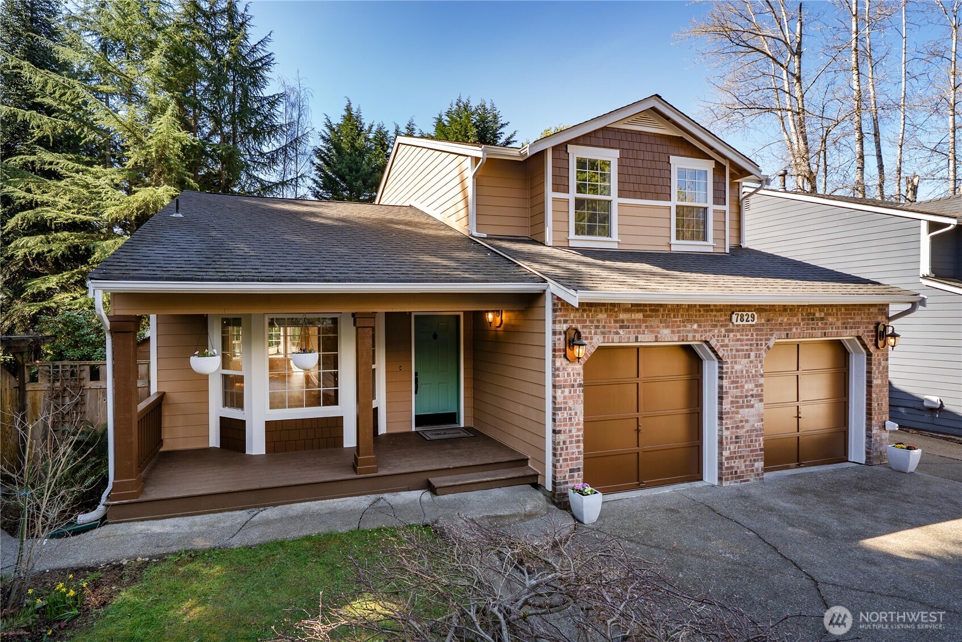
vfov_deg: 81.3
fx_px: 374
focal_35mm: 14
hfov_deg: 104.2
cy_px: 321
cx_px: 481
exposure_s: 1/30
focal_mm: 14
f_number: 7.1
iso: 80
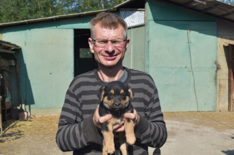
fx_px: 282
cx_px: 117
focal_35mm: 44
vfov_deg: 30.7
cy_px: 78
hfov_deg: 45.0
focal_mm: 29
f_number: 8
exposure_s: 1/250
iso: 100
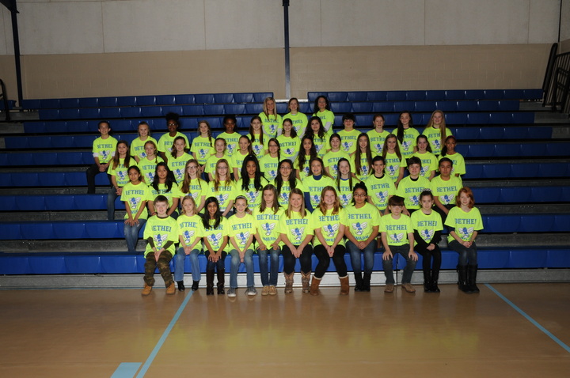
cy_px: 189
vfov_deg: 36.8
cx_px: 285
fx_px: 569
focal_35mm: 36
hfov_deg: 53.2
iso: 400
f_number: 14
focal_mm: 24
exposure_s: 1/100
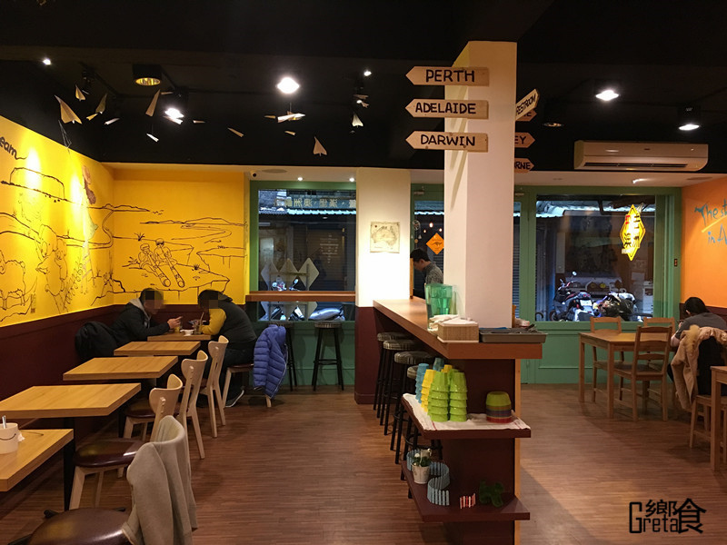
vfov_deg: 48.2
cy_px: 272
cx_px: 364
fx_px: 609
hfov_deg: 61.7
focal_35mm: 29
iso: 200
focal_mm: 4.15
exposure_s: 1/20
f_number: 2.2
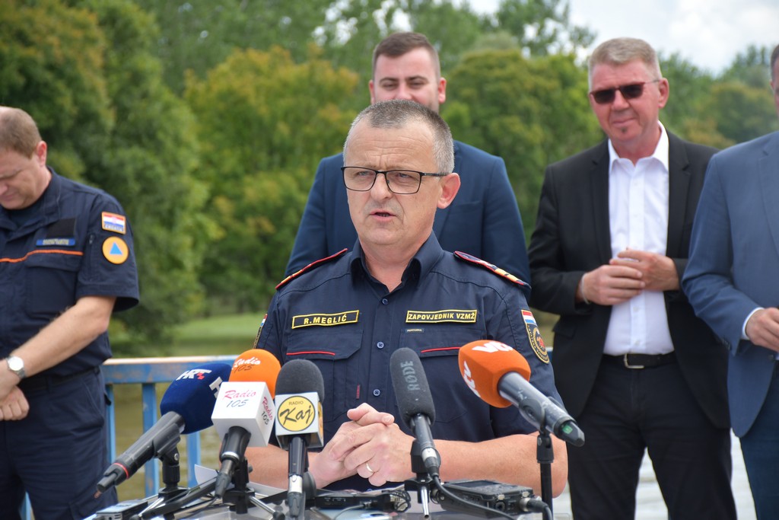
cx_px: 390
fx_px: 2748
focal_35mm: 127
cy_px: 260
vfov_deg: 10.8
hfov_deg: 16.1
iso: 280
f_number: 5.6
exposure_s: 1/500
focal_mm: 85
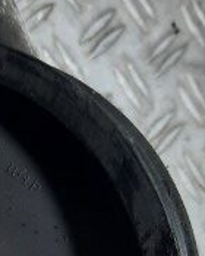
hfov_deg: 16.9
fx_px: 675
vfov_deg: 20.2
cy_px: 306
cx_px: 7
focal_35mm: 89
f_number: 2
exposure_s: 1/50
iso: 64
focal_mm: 4.6
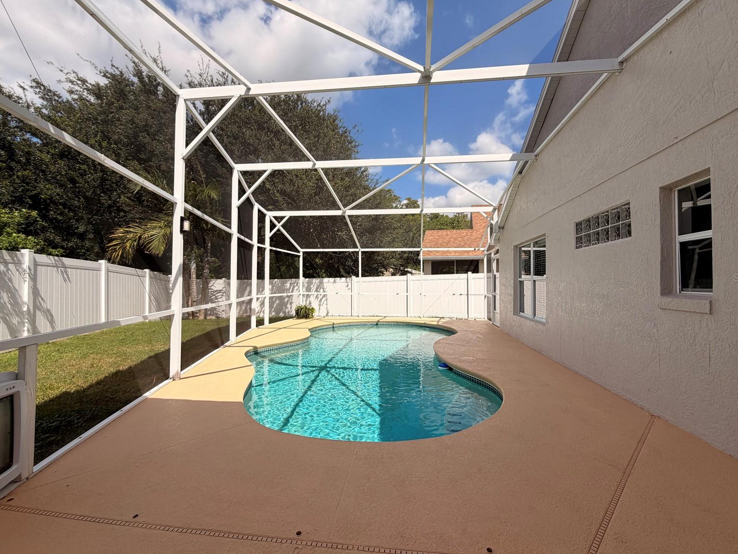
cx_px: 385
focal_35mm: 15
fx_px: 320
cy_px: 277
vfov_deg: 81.8
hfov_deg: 98.1
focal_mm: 2.22
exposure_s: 1/770
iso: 25
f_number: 2.2
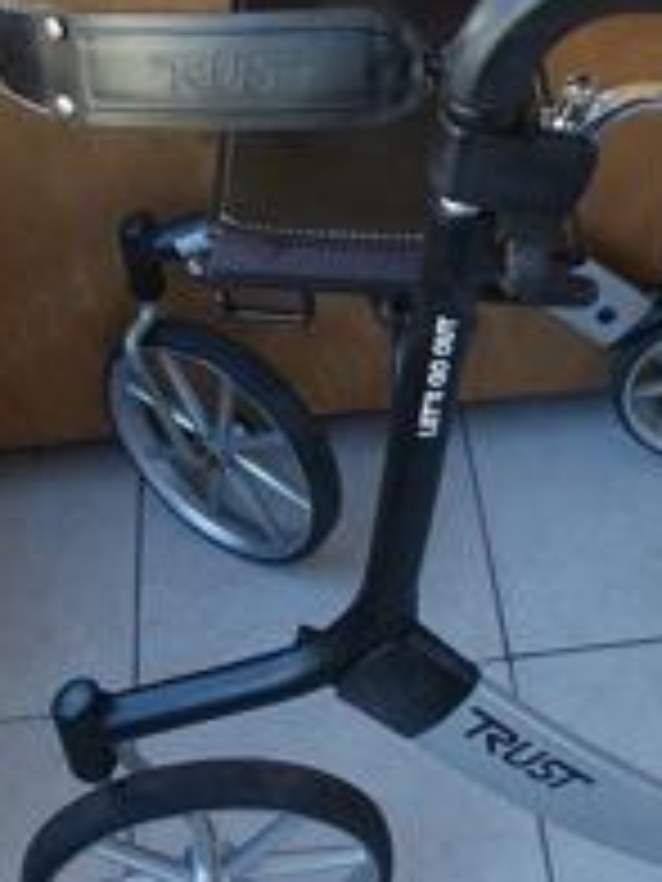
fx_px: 1453
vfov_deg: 33.7
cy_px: 374
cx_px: 450
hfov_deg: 25.5
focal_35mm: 57
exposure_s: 1/30
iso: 80
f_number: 2.7
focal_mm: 4
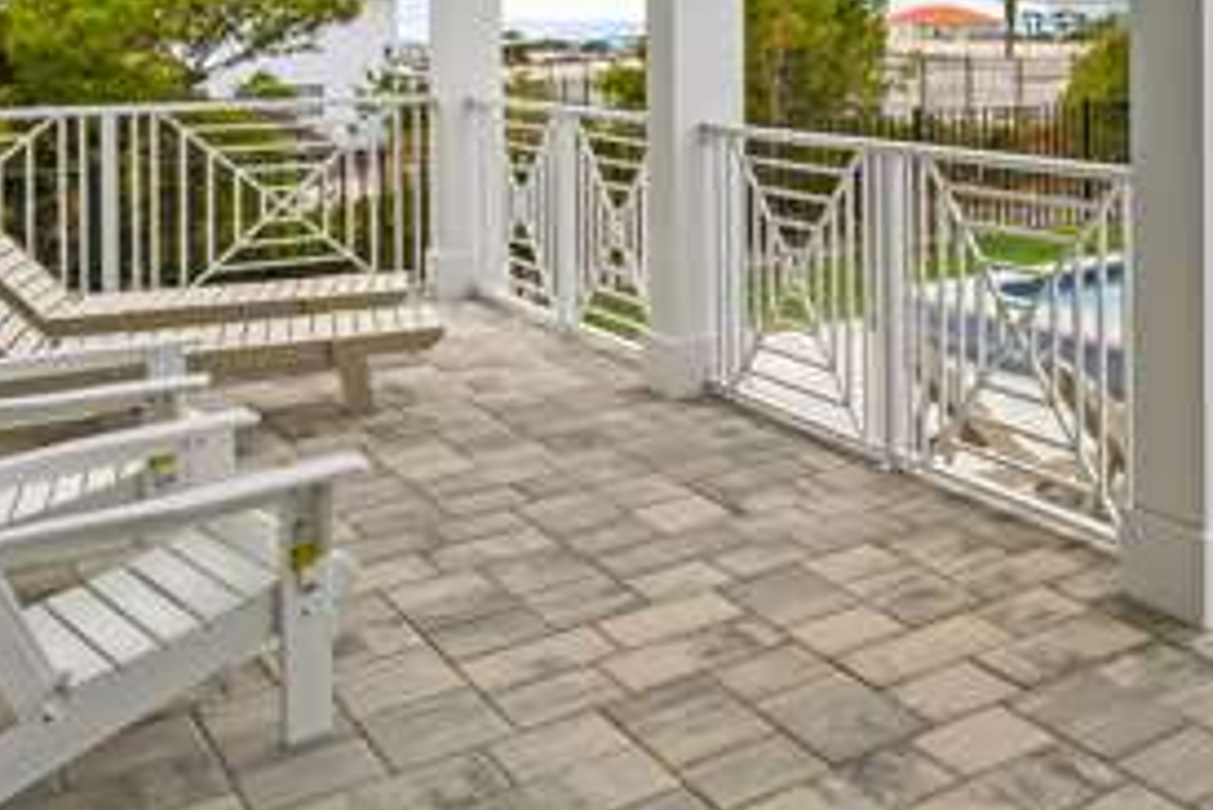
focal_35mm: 42
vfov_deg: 30.2
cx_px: 1288
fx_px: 1416
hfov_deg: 39.3
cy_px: 49
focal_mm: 10
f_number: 9
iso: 100
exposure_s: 1/50
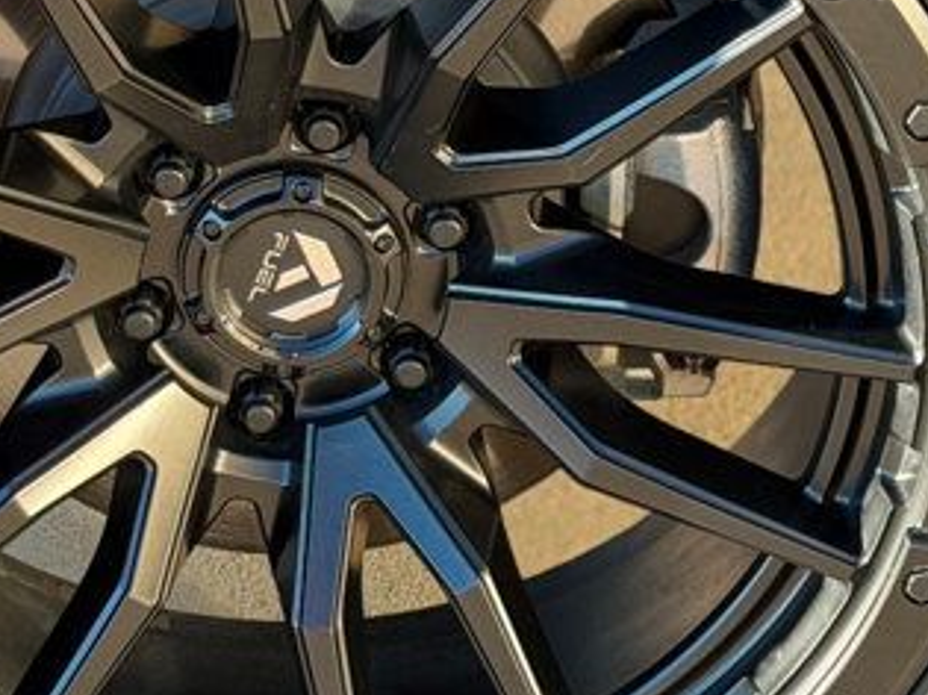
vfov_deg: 9.5
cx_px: 327
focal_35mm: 156
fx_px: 4181
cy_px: 236
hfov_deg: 12.7
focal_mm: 6.76
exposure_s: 1/185
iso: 64
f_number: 1.78
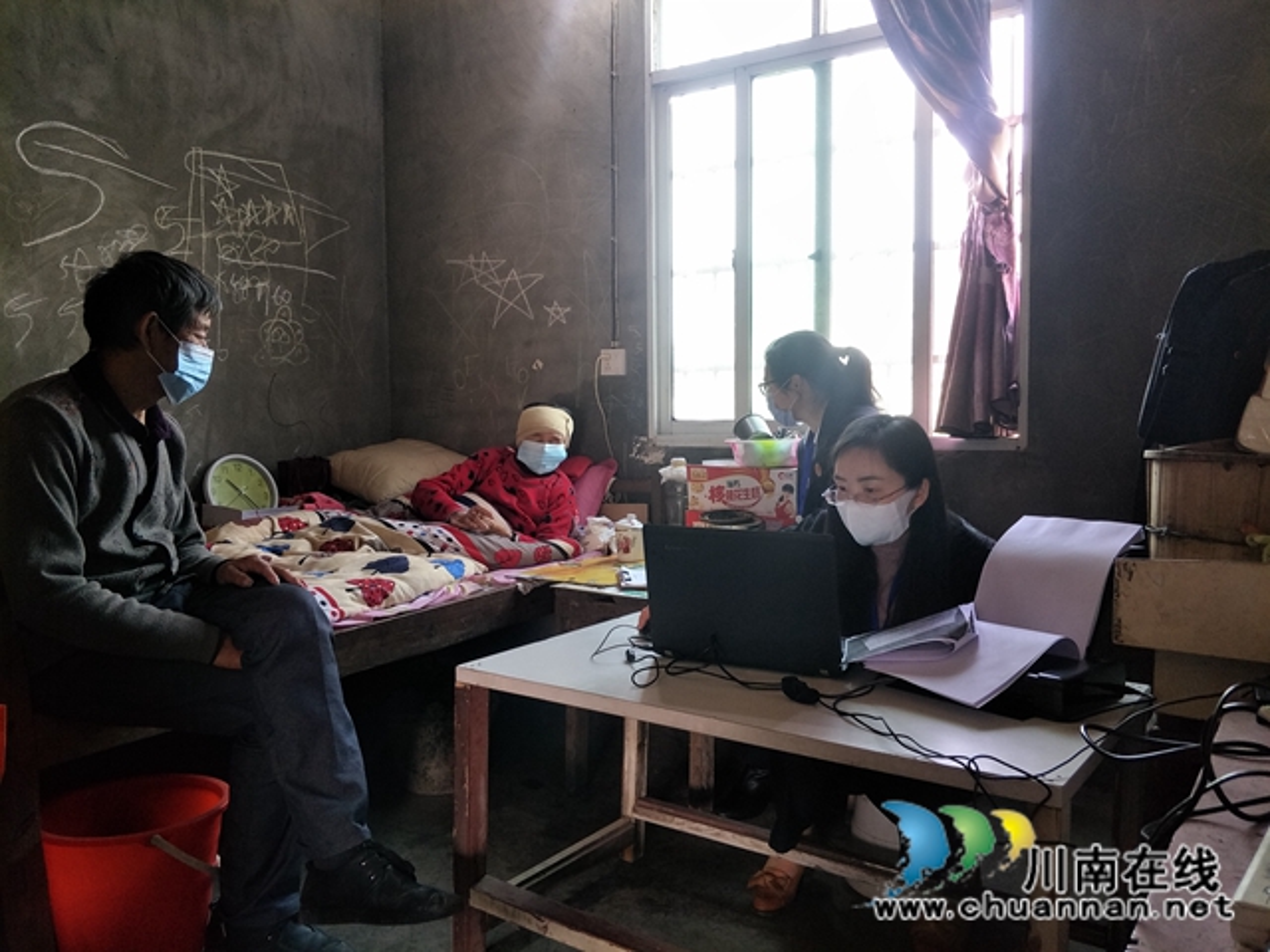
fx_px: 807
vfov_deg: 61.1
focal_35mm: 22
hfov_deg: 76.4
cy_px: 476
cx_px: 635
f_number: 1.7
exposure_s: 1/50
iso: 152
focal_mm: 3.79
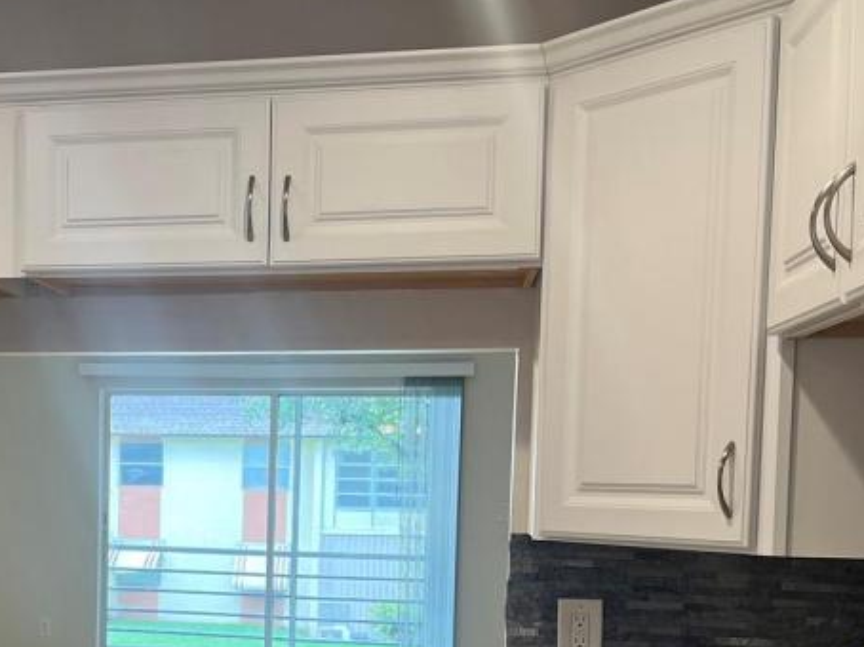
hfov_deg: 33.4
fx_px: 1372
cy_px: 546
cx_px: 112
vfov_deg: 25.9
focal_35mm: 55
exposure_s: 1/120
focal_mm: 5.1
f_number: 1.6
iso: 100
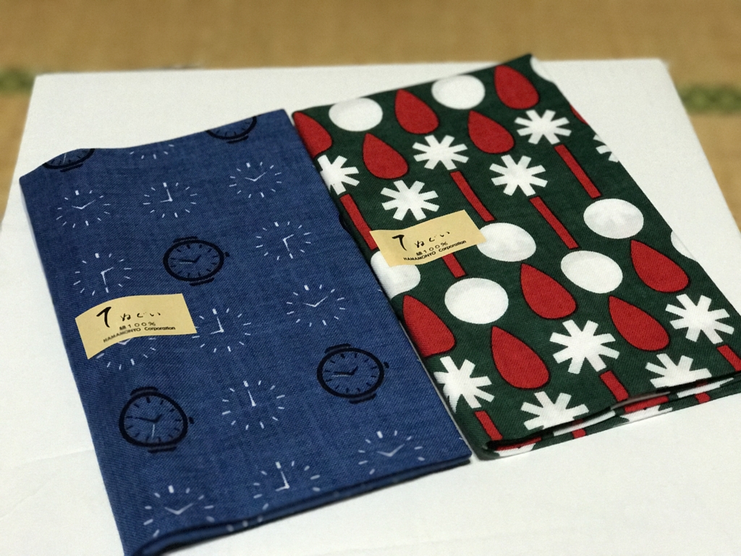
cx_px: 370
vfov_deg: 25.7
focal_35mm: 57
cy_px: 278
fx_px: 1220
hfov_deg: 33.8
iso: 640
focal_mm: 6.6
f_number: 2.8
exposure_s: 1/50
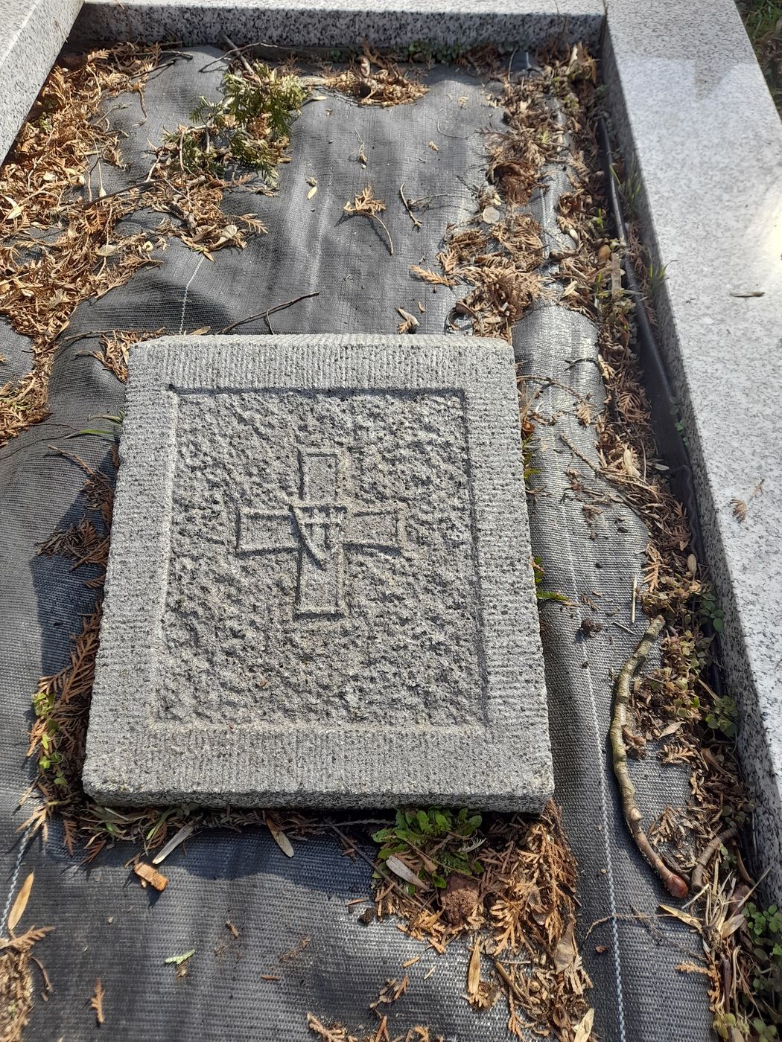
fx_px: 753
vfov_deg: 69.4
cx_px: 391
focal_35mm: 25
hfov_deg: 54.9
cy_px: 521
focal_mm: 4.6
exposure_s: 1/213
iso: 20
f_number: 2
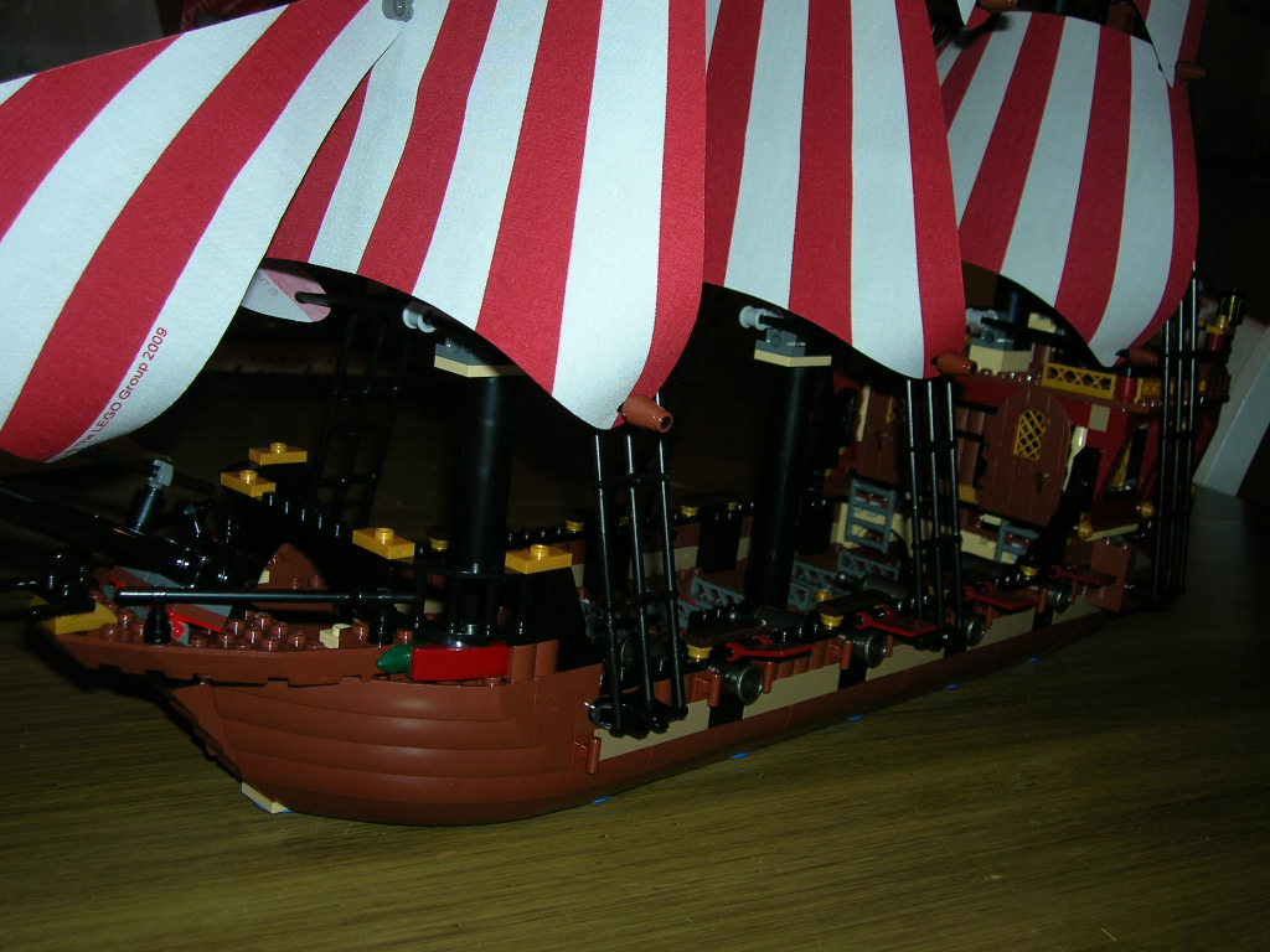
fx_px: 1394
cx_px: 635
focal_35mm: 38
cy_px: 476
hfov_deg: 49.0
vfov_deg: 37.7
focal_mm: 6.4
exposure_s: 1/60.1
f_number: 3
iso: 50
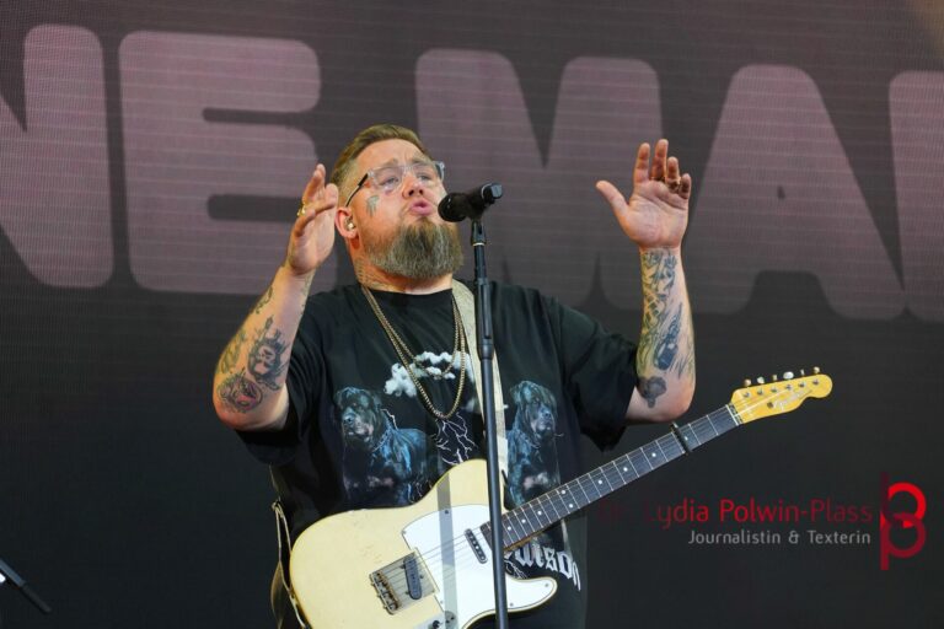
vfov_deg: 6.5
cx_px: 472
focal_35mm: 212
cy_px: 314
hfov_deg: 9.7
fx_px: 5546
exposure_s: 1/250
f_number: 5.6
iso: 1600
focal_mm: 141
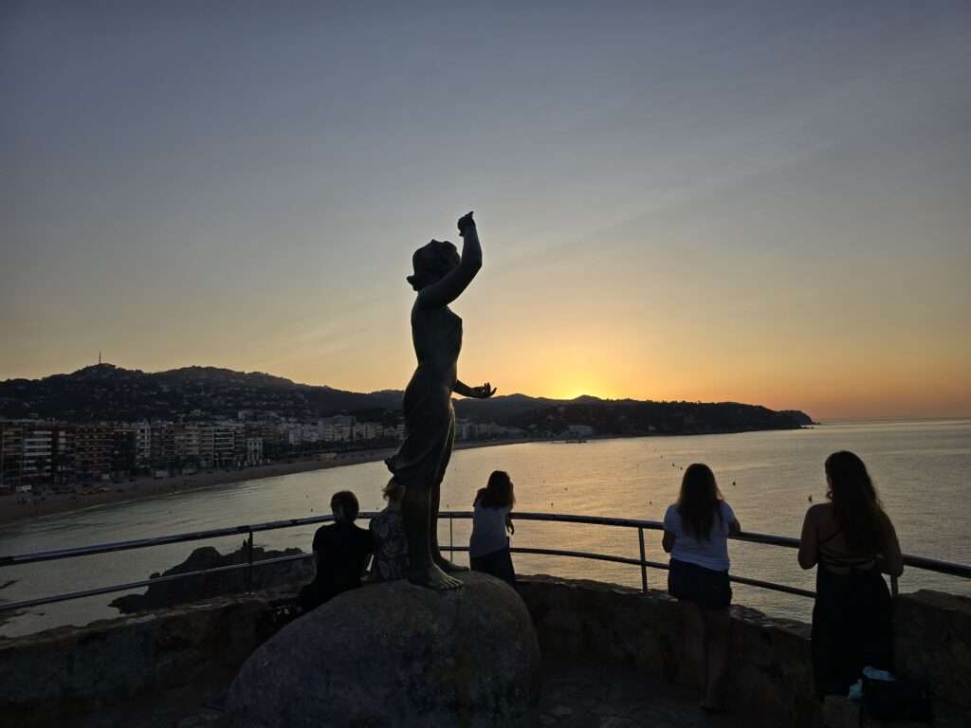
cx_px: 486
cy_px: 364
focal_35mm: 23
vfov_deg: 58.9
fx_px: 645
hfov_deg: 73.9
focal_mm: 6.3
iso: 12
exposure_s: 1/648
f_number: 1.7
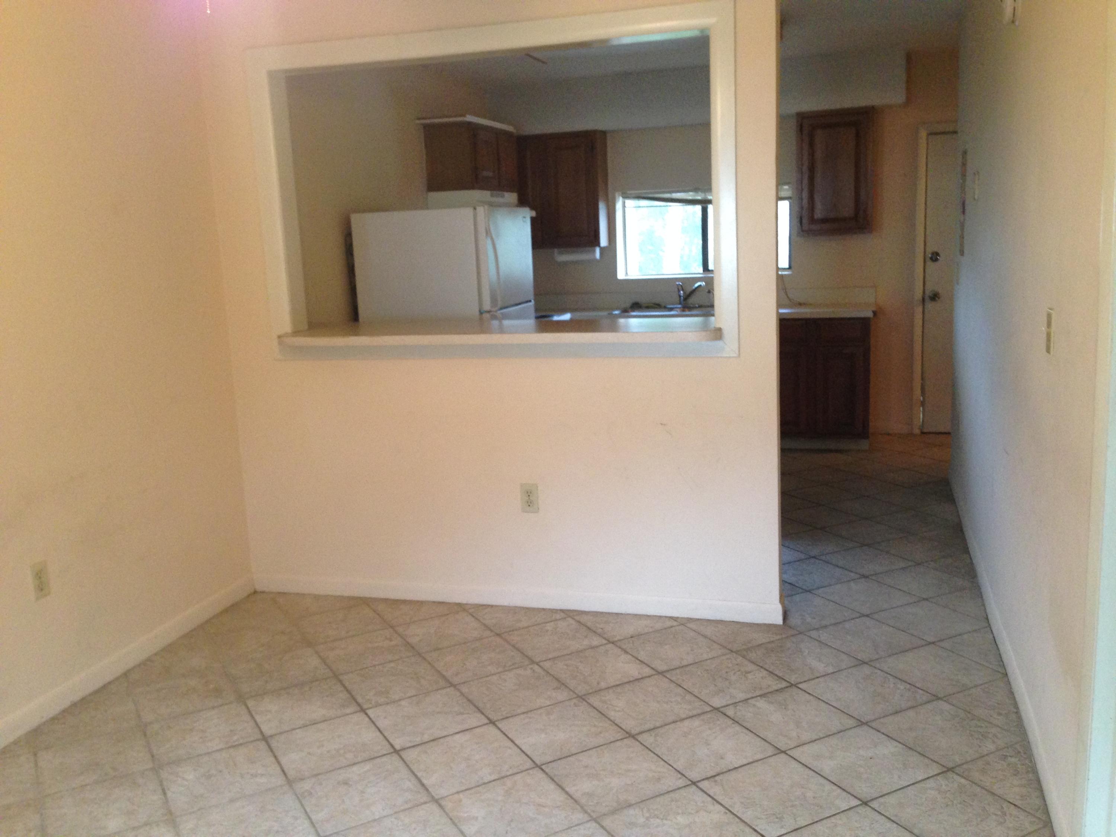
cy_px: 418
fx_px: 1064
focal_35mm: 33
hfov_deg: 55.4
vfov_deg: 42.9
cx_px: 558
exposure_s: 1/20
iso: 200
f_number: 2.4
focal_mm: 4.12
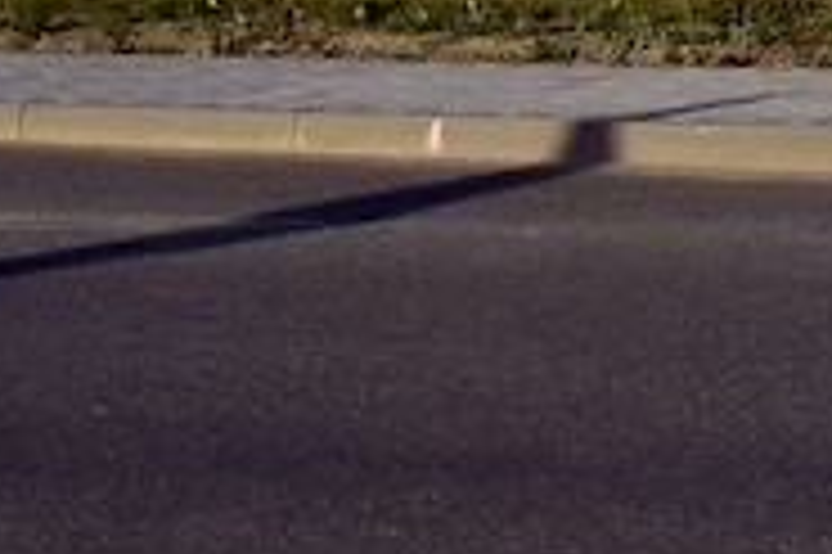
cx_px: 1583
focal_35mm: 171
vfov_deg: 7.8
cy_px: -347
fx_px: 3948
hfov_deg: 11.1
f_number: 4.4
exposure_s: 1/1000
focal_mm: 6.3
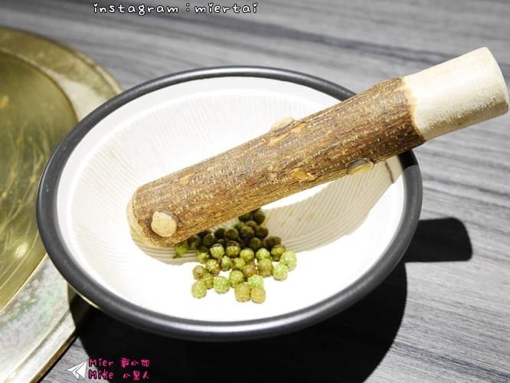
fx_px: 560
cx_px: 255
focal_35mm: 38
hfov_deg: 49.0
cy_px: 192
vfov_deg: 37.7
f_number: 4.3
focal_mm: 19
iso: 3200
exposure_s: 1/60
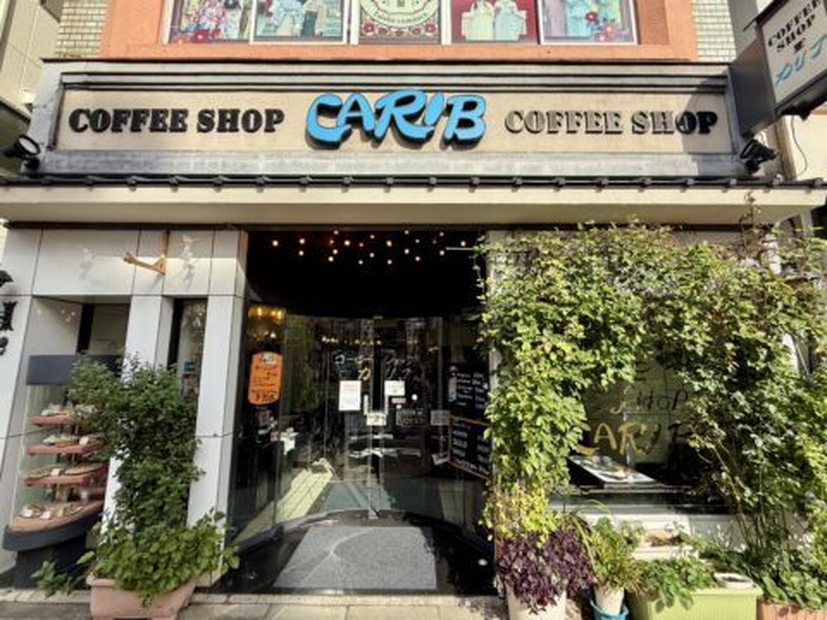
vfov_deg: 85.7
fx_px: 334
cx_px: 414
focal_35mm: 14
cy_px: 310
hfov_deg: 102.1
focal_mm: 2.22
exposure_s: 1/585
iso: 64
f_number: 2.2
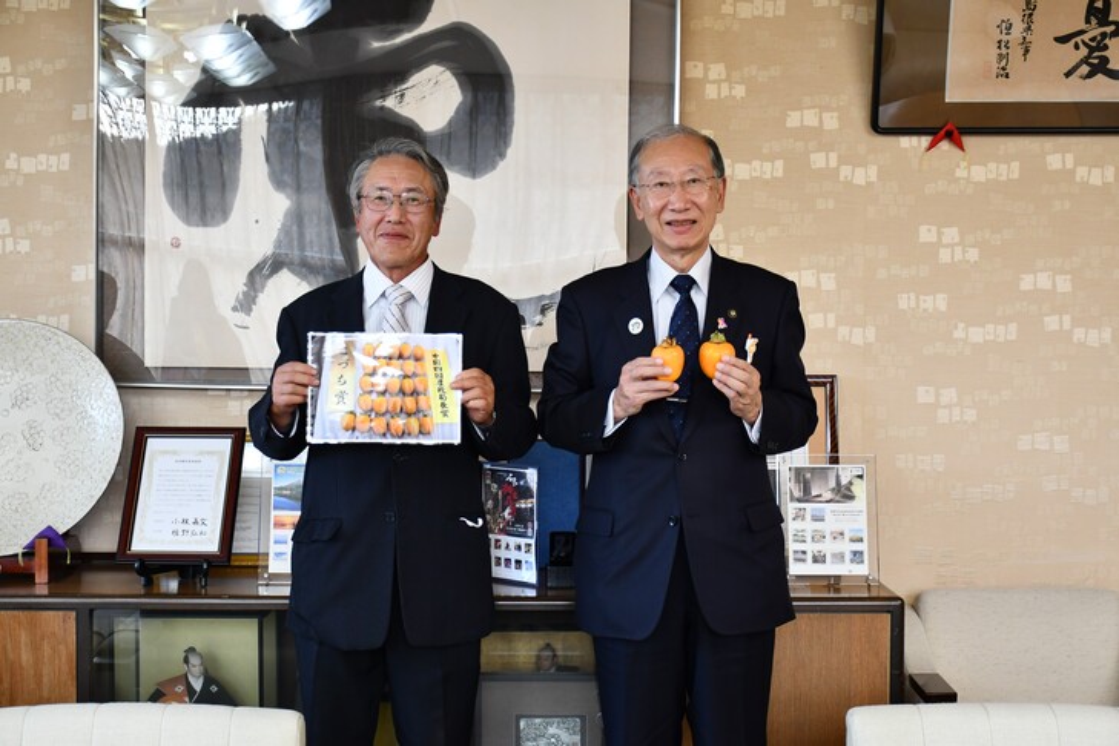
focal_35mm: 57
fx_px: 1772
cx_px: 560
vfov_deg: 23.8
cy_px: 373
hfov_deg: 35.1
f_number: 4.2
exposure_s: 1/125
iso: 1100
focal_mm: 38
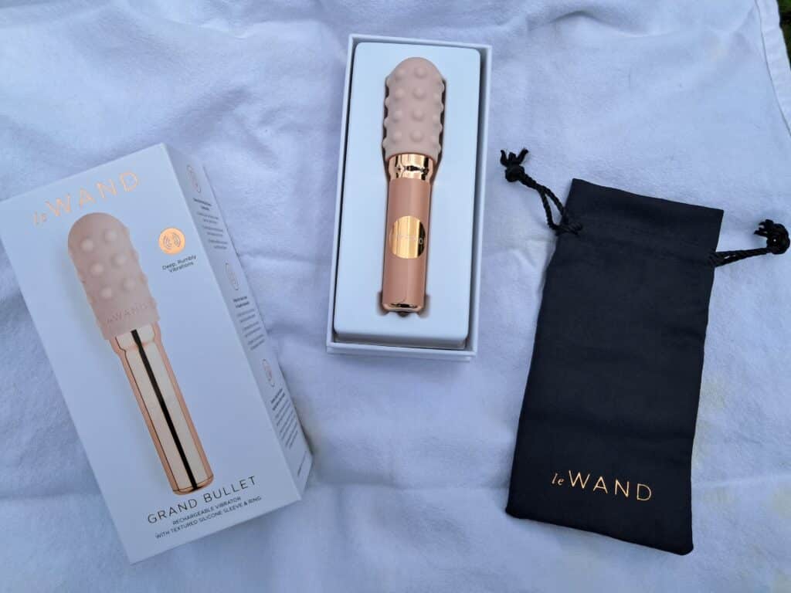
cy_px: 296
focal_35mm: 27
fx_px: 617
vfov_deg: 51.4
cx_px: 396
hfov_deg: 65.3
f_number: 1.8
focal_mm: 4
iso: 50
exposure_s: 1/820
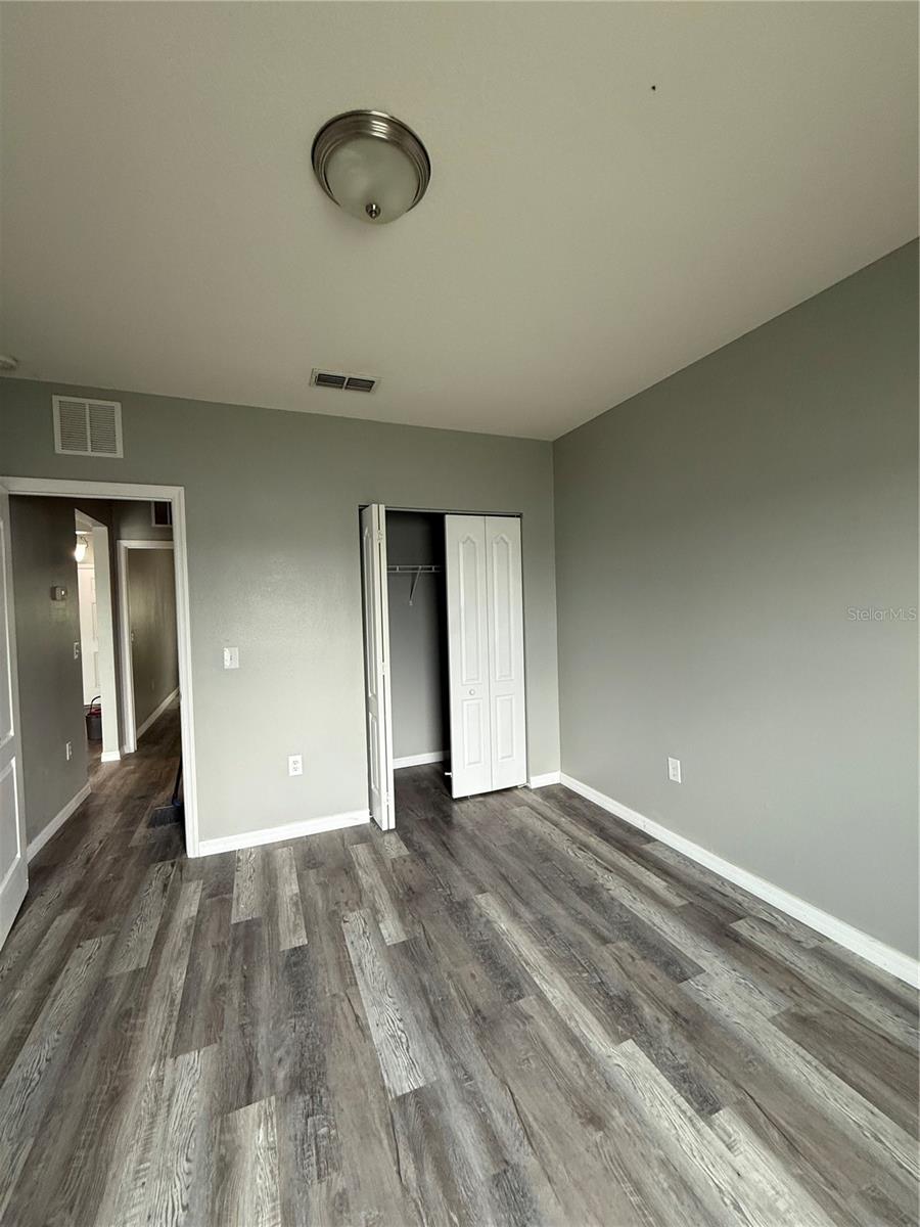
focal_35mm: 14
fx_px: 496
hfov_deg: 85.7
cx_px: 460
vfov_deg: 102.1
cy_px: 614
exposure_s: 1/99
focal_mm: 2.22
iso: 200
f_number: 2.2
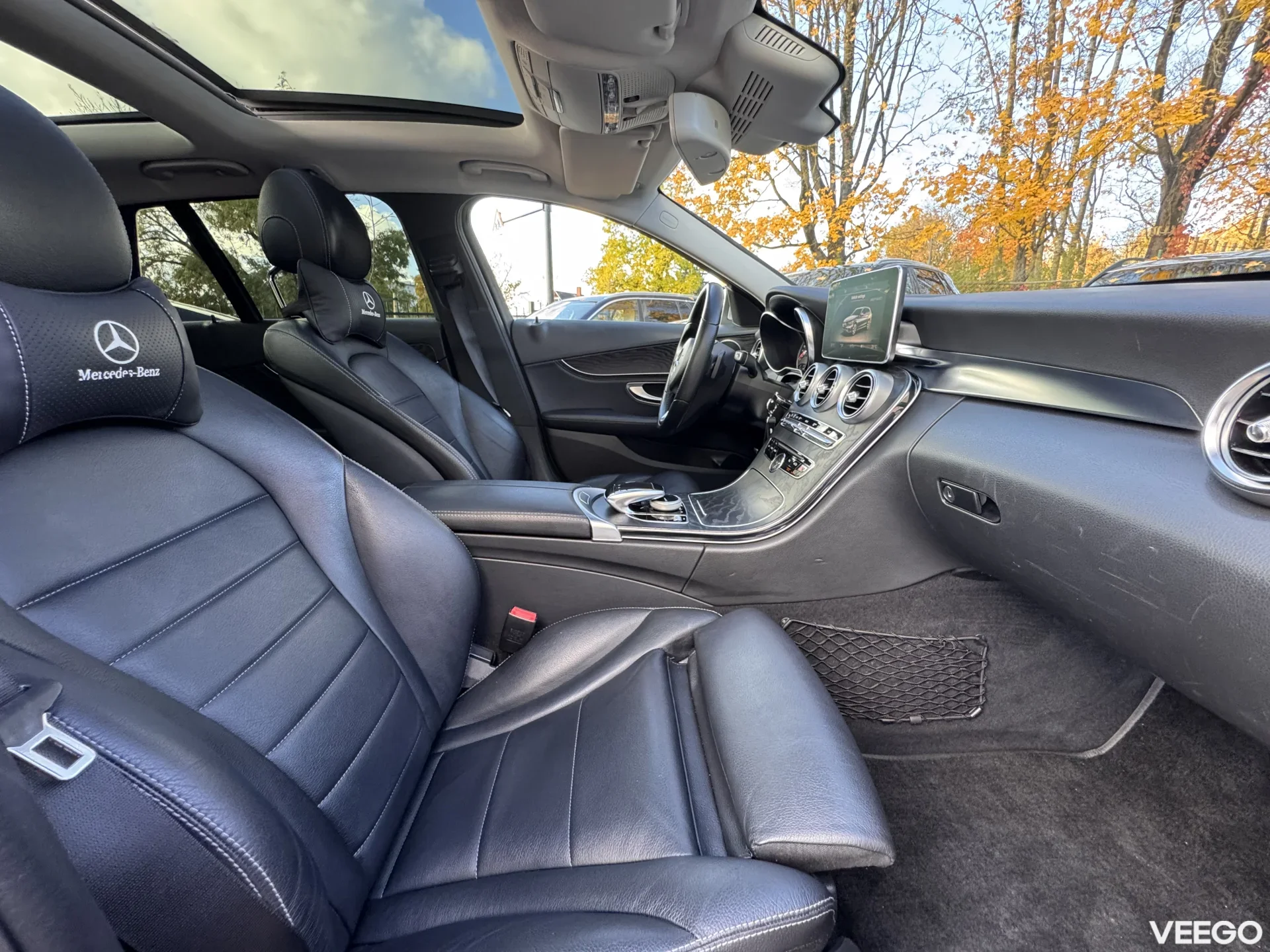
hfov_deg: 102.1
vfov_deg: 85.7
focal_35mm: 14
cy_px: 476
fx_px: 514
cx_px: 635
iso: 320
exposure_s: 1/99
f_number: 2.2
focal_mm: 2.22
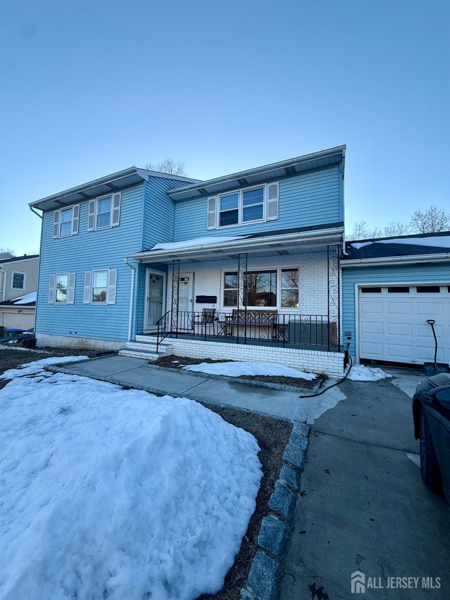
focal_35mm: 14
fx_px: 243
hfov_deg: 85.7
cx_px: 225
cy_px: 300
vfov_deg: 102.1
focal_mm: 2.22
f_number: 2.2
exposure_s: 1/475
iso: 64
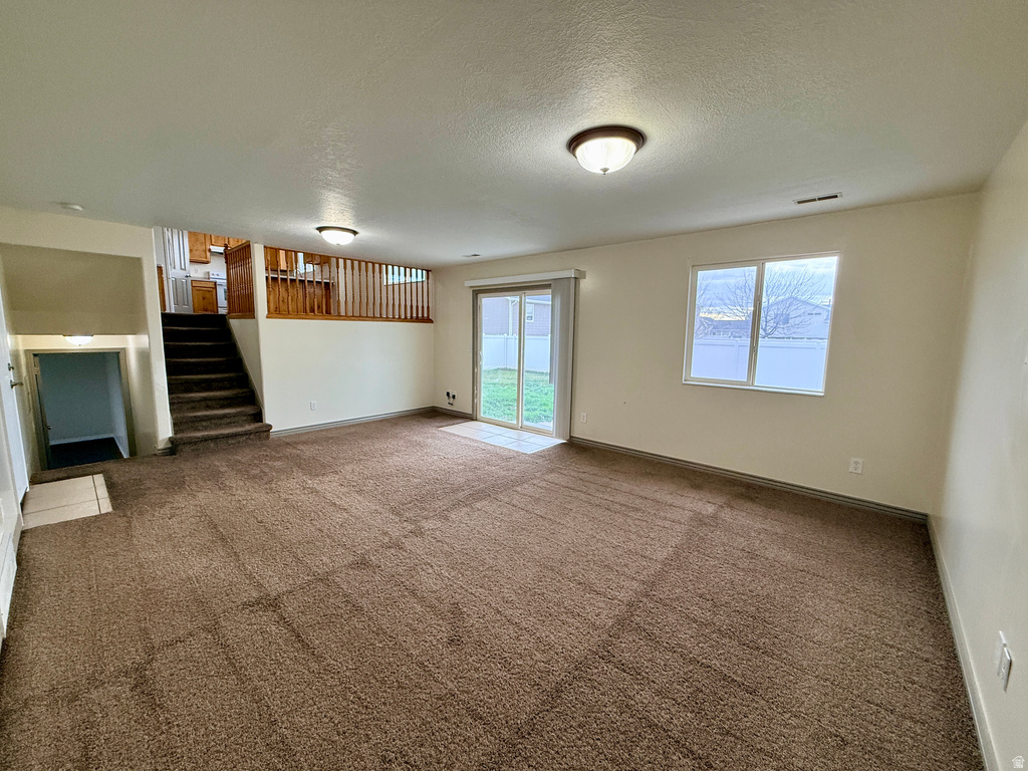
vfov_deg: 85.7
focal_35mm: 14
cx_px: 514
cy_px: 386
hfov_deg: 102.1
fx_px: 416
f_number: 2.2
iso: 200
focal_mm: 2.22
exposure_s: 1/120
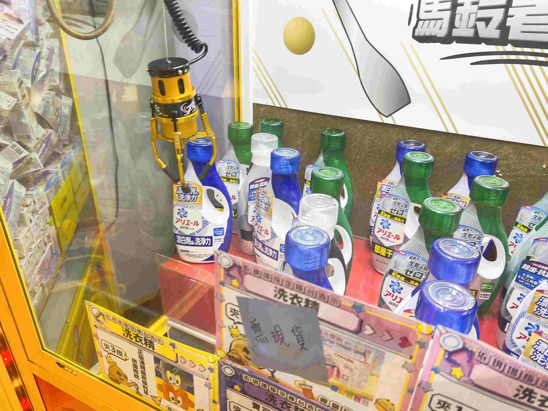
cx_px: 274
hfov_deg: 67.3
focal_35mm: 26
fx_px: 412
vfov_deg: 53.1
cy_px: 206
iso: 100
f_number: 1.5
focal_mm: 5.7
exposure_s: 1/120
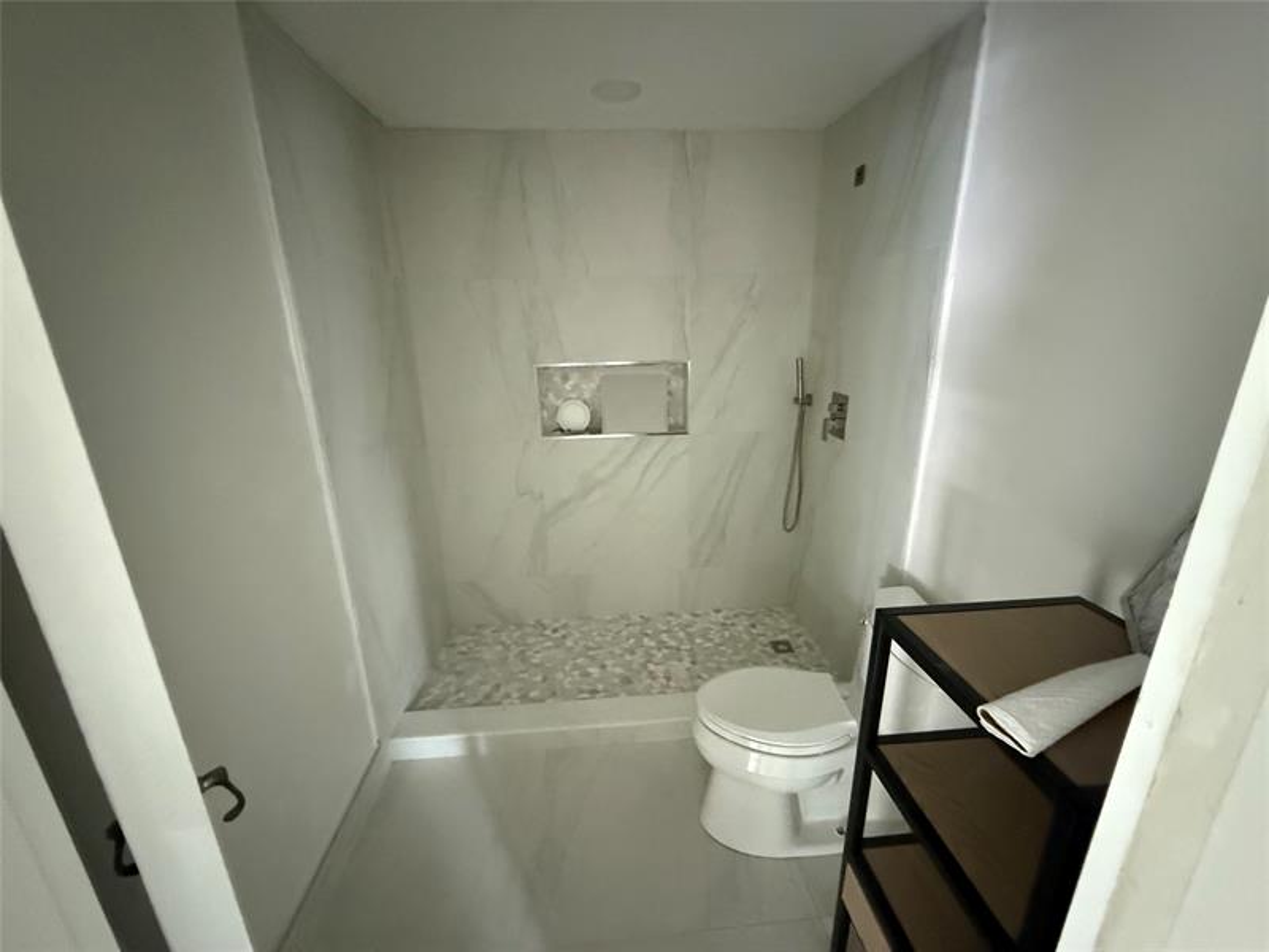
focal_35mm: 14
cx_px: 634
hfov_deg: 102.1
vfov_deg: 85.7
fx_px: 513
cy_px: 476
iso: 1600
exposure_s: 1/50
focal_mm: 2.22
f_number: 2.2
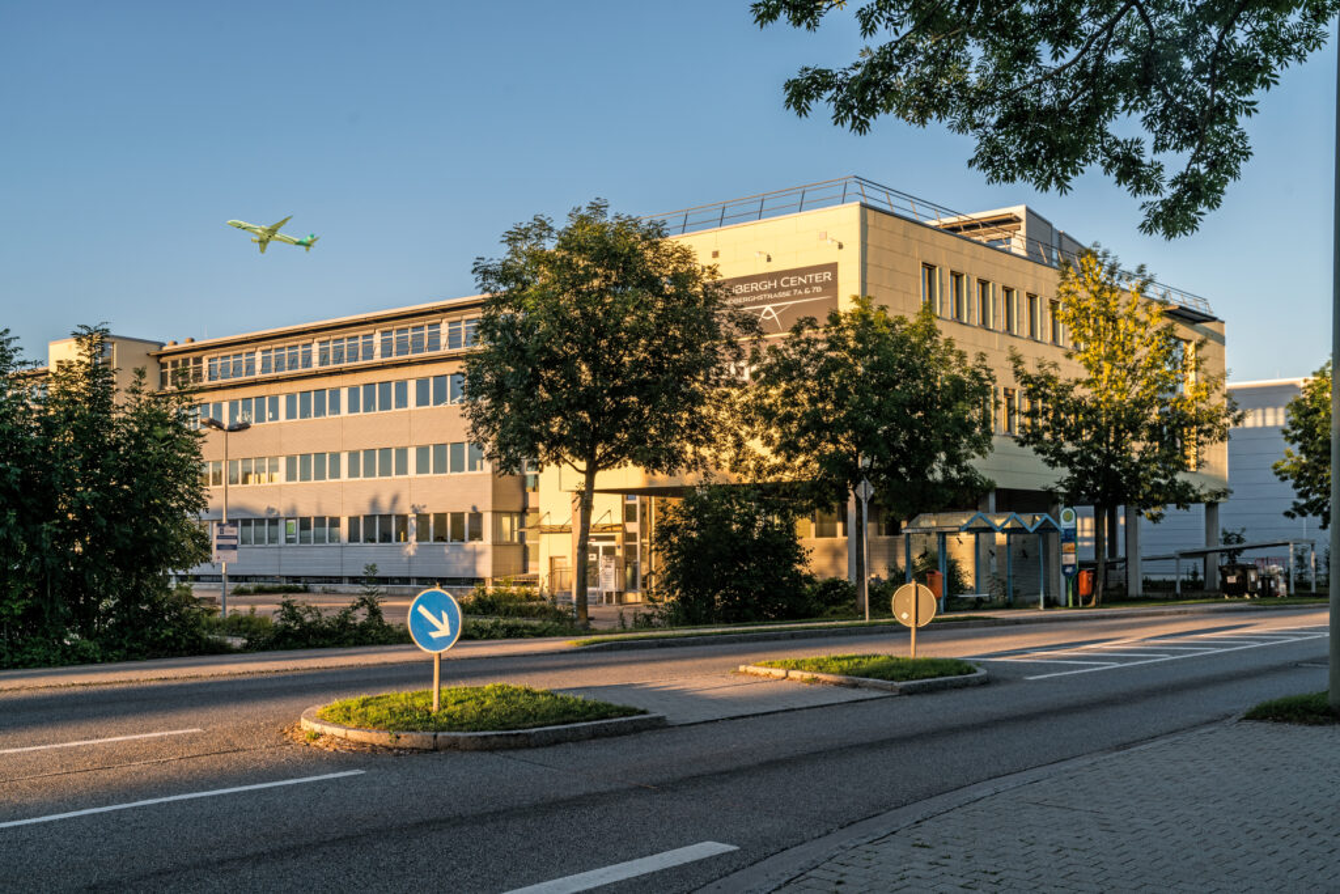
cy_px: 447
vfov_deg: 37.9
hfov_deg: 54.4
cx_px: 670
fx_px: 1303
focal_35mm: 35
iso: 100
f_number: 10
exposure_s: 1/80
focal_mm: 35
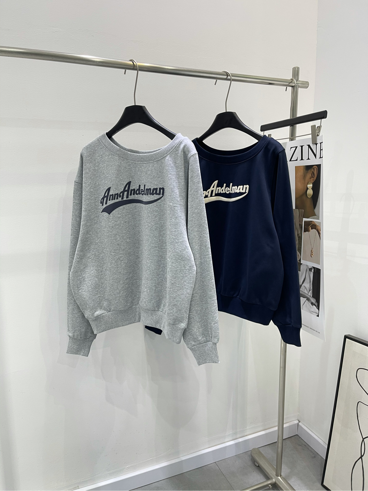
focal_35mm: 26
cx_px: 184
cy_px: 246
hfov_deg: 53.1
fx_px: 369
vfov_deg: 67.3
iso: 80
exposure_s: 1/50
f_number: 1.6
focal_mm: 5.1
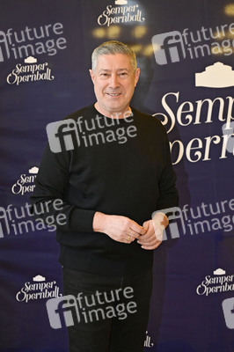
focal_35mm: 63
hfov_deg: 21.5
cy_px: 176
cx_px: 117
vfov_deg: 31.9
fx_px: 615
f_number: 5
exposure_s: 1/200
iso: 3200
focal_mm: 63
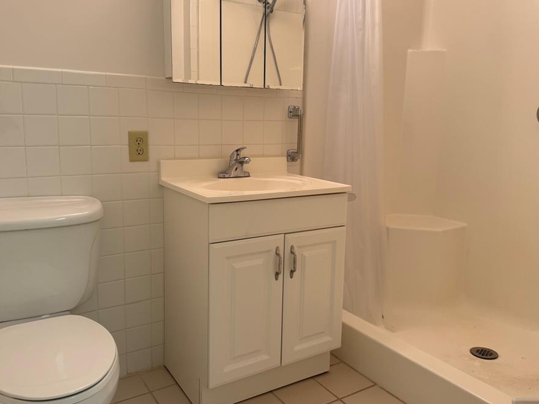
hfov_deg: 63.4
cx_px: 260
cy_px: 192
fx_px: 436
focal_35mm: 28
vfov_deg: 49.7
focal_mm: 6.76
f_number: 1.78
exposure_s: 1/60
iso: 100
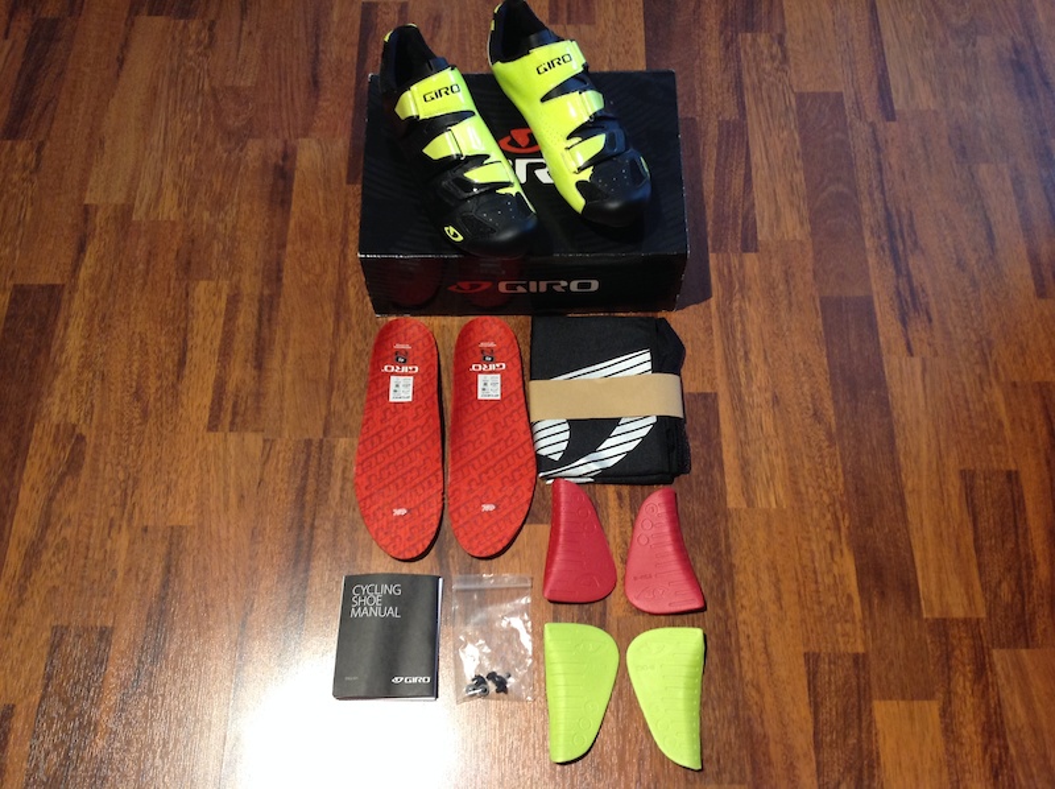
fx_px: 1065
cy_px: 394
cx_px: 528
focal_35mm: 35
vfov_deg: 40.6
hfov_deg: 52.7
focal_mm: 4.28
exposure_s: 1/15
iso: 160
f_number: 2.4
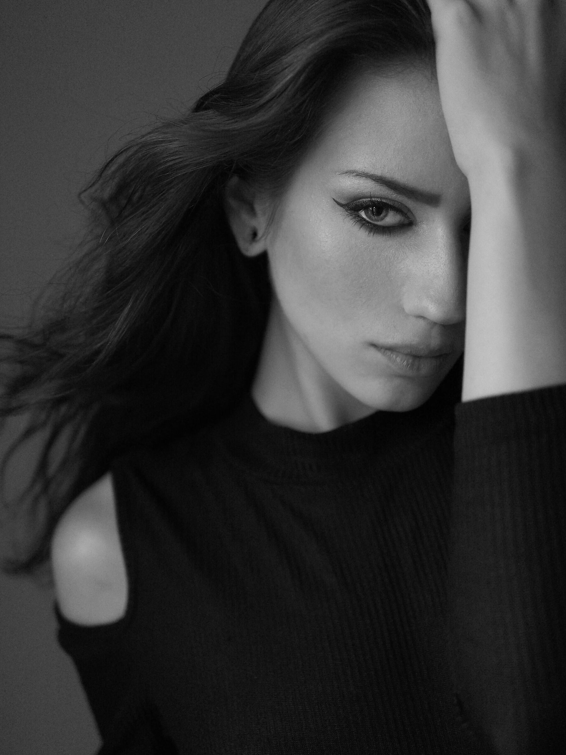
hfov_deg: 29.1
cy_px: 378
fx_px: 1090
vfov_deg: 38.2
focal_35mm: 50
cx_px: 283
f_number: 1.4
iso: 1000
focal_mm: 25
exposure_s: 1/250
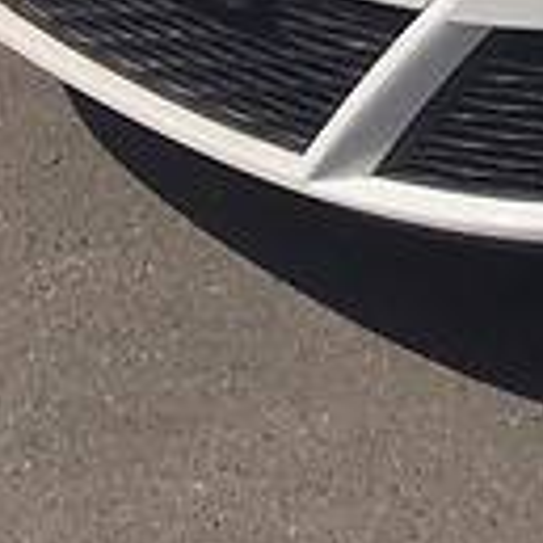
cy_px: -631
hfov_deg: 9.9
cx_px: 1238
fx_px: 2822
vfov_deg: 10.0
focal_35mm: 159
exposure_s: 1/4950
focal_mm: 4.2
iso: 32
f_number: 2.2
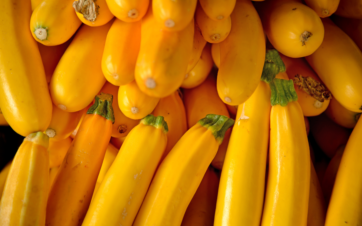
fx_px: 1214
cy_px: 111
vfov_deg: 10.7
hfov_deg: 17.0
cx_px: 181
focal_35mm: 123
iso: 200
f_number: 4
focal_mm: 120
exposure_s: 1/60
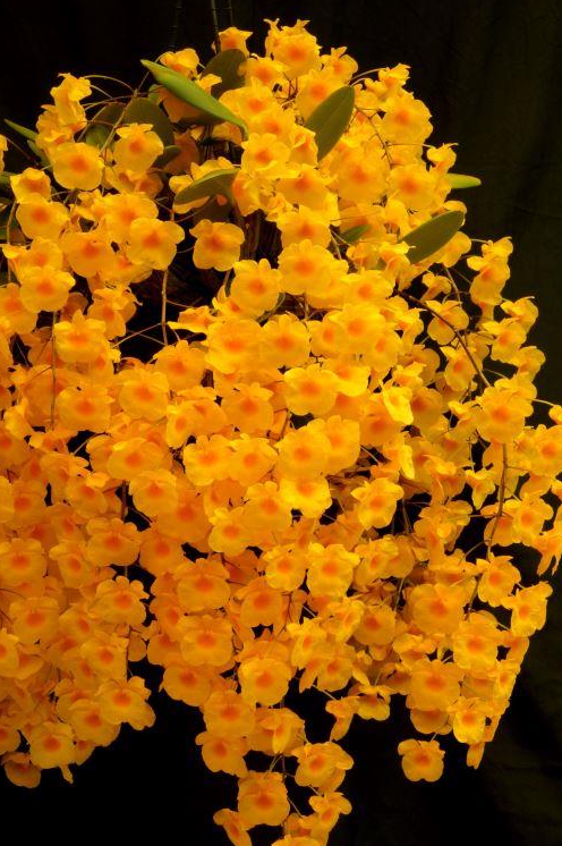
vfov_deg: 22.0
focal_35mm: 93
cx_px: 227
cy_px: 515
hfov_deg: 14.7
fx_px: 2174
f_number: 22
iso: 100
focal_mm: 45
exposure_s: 1/2.5
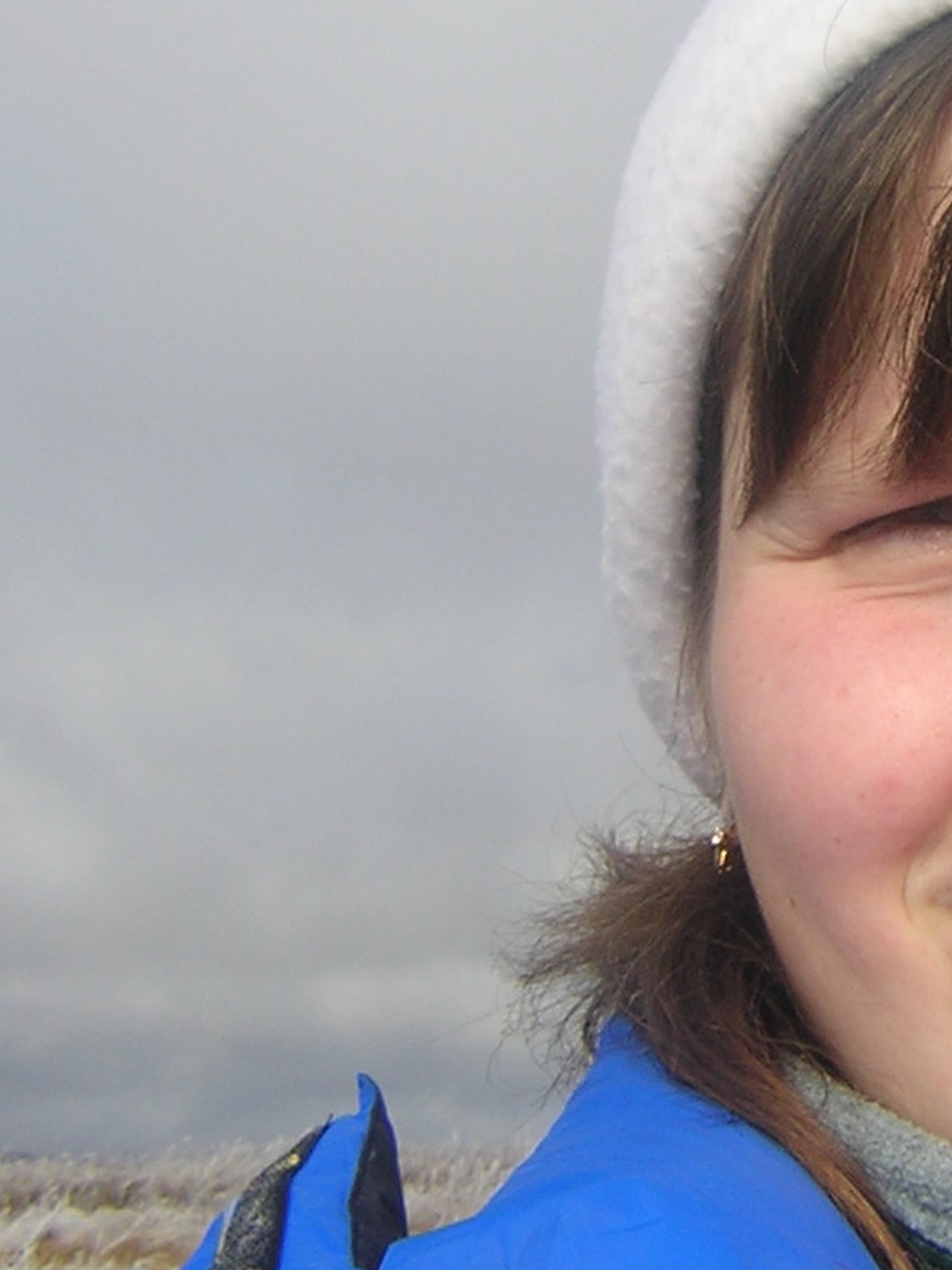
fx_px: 2676
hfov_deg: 19.6
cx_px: 957
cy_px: 641
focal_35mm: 73
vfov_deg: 26.7
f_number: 5.2
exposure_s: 1/356
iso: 100
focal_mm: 4.7
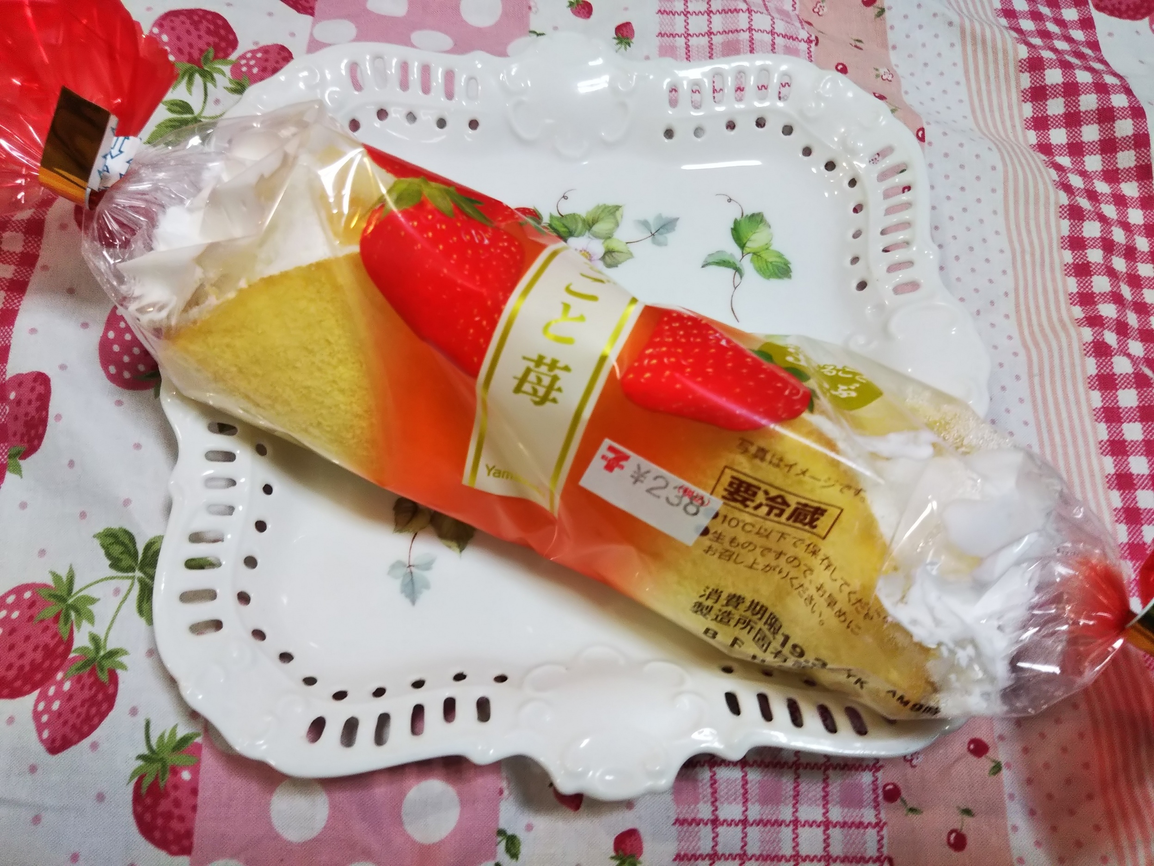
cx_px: 577
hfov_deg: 60.0
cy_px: 433
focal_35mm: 30
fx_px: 1000
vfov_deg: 46.8
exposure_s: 1/30
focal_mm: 4
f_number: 2.2
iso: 50
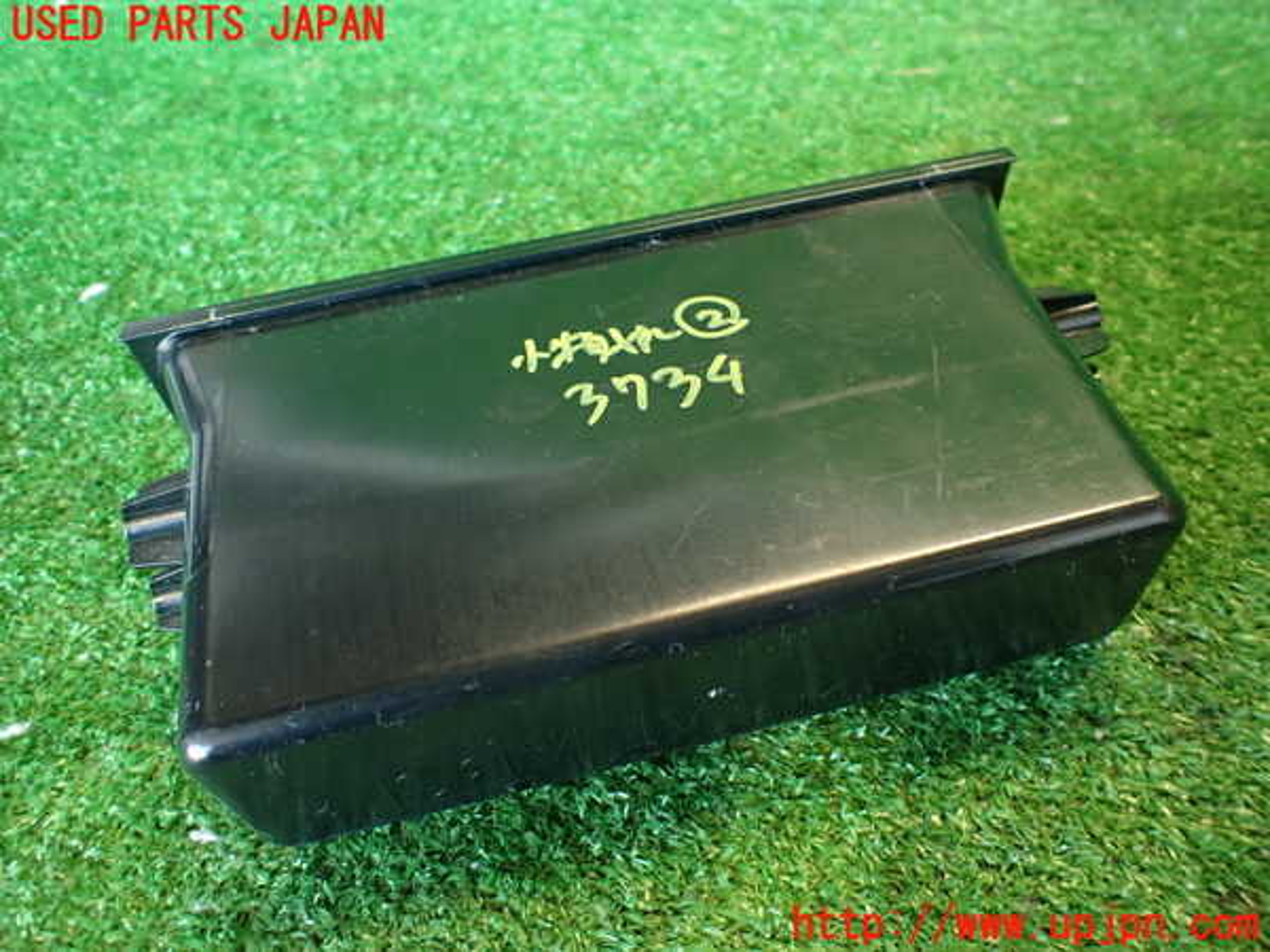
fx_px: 917
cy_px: 476
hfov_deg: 69.4
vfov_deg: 54.9
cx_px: 635
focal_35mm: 25
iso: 320
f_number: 2
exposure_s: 1/30
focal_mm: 4.5
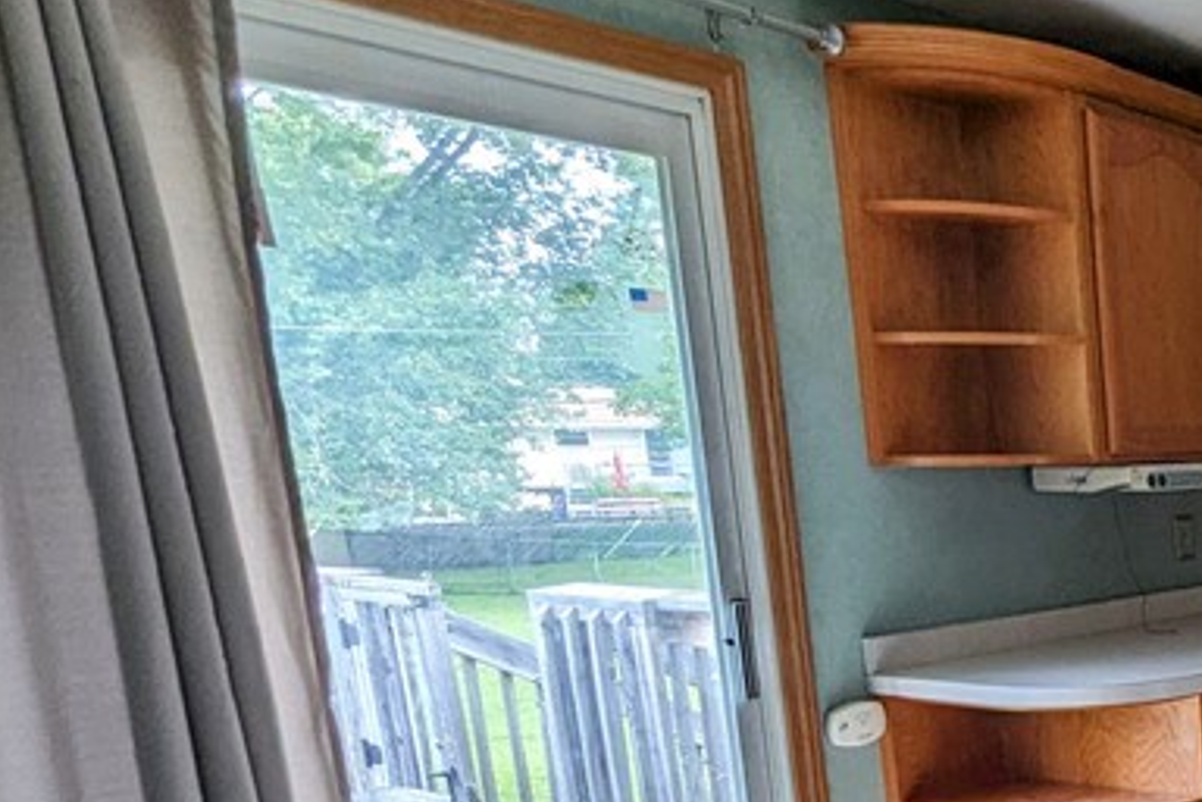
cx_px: 1582
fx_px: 1202
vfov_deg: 35.2
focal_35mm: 36
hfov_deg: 35.2
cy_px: 683
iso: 47
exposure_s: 1/99.9
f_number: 2.2
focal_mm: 1.95
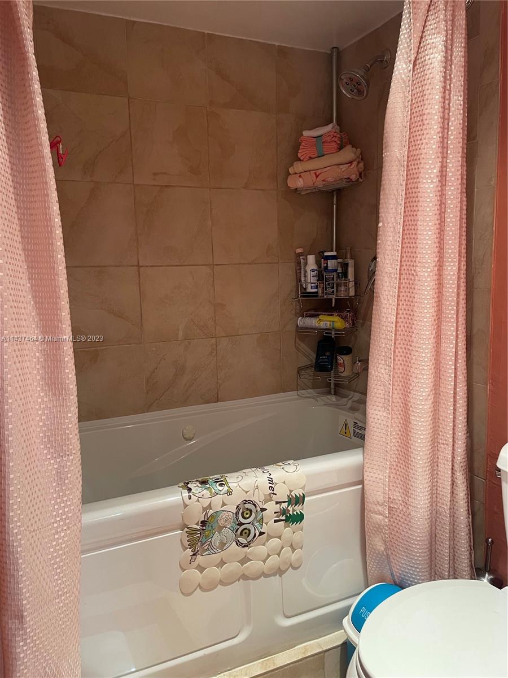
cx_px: 254
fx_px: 509
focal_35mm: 26
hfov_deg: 53.1
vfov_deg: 67.3
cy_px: 339
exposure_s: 1/60
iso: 200
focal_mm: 4.2
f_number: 1.6
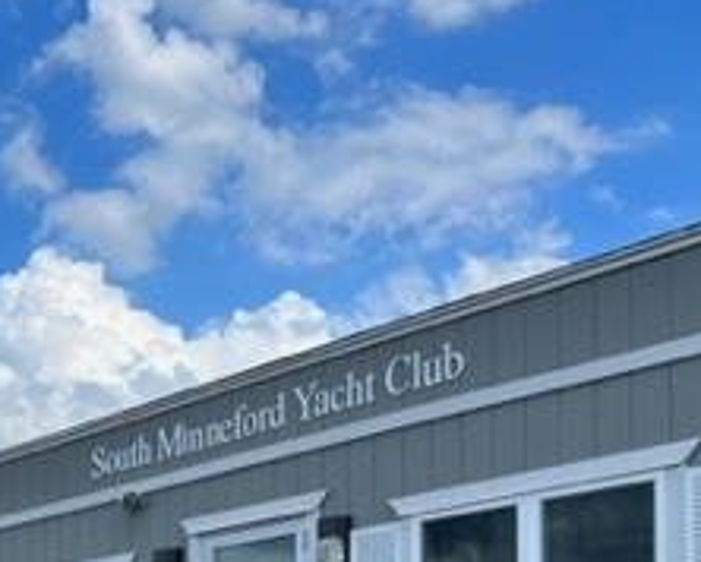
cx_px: 73
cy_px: 720
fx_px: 1516
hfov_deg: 25.3
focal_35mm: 73
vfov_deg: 19.5
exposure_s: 1/3831
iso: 50
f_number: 1.5
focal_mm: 5.7
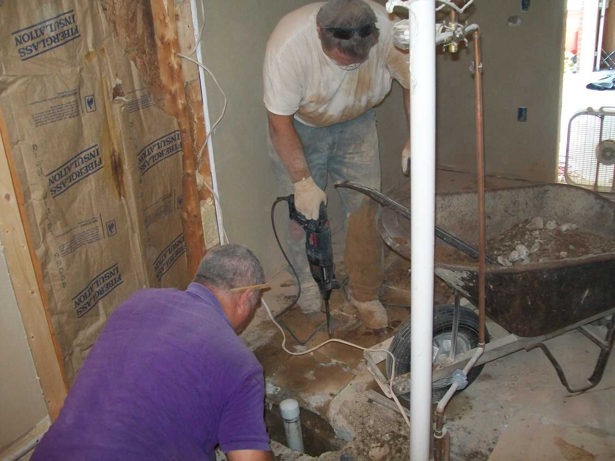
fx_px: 640
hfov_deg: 51.4
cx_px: 308
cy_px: 230
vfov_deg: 39.7
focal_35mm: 36
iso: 160
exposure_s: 1/30
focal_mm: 6
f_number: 2.7
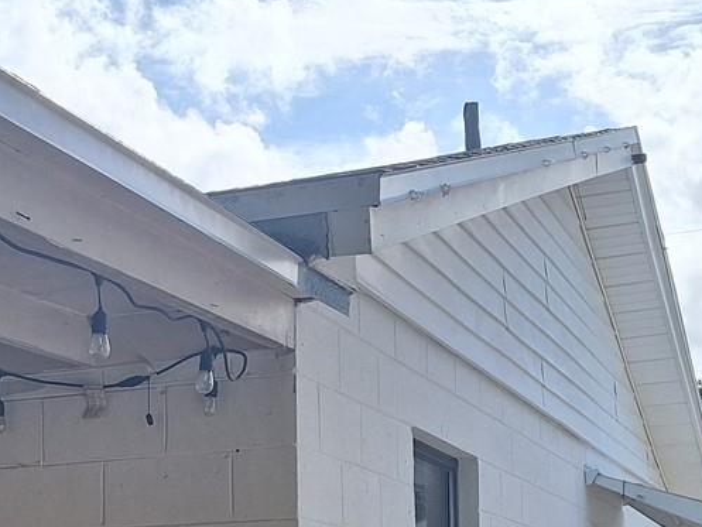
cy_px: 608
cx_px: 112
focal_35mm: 74
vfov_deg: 19.0
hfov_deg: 25.7
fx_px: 1501
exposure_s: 1/1374
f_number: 1.8
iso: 40
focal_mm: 5.54
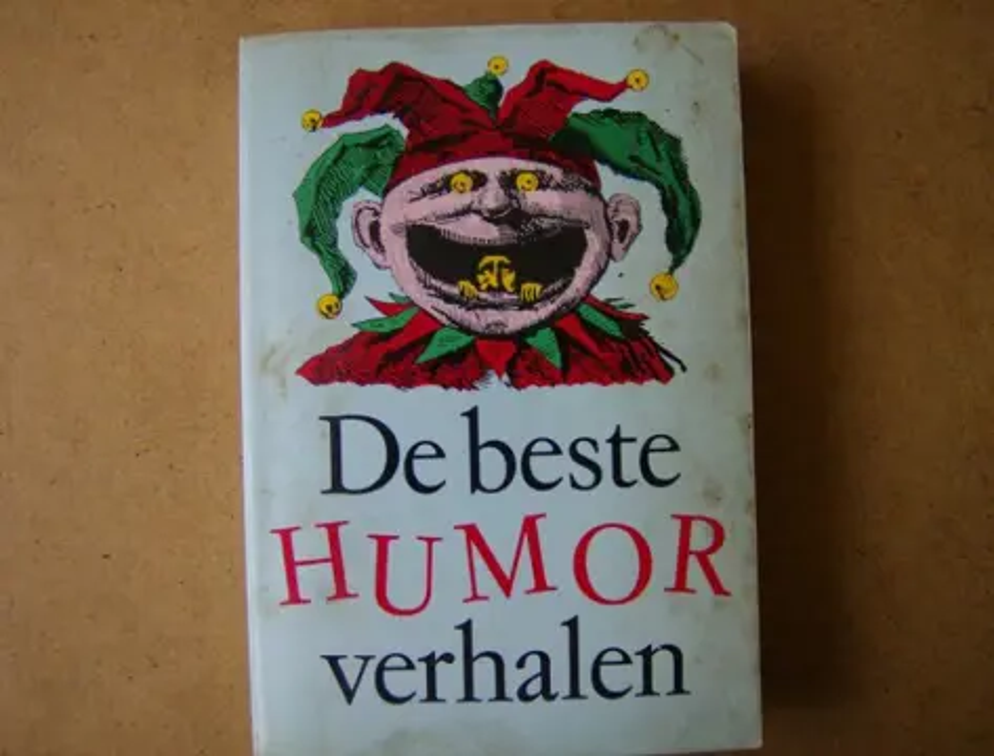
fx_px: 1039
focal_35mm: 36
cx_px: 497
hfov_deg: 51.1
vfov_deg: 40.0
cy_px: 378
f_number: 2.8
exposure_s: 1/83.7
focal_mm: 6
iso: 100
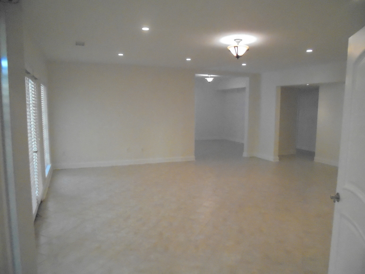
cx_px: 182
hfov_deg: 67.3
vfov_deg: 53.1
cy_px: 137
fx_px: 274
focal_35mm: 26
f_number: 3.5
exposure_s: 1/60
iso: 1250
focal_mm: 4.6
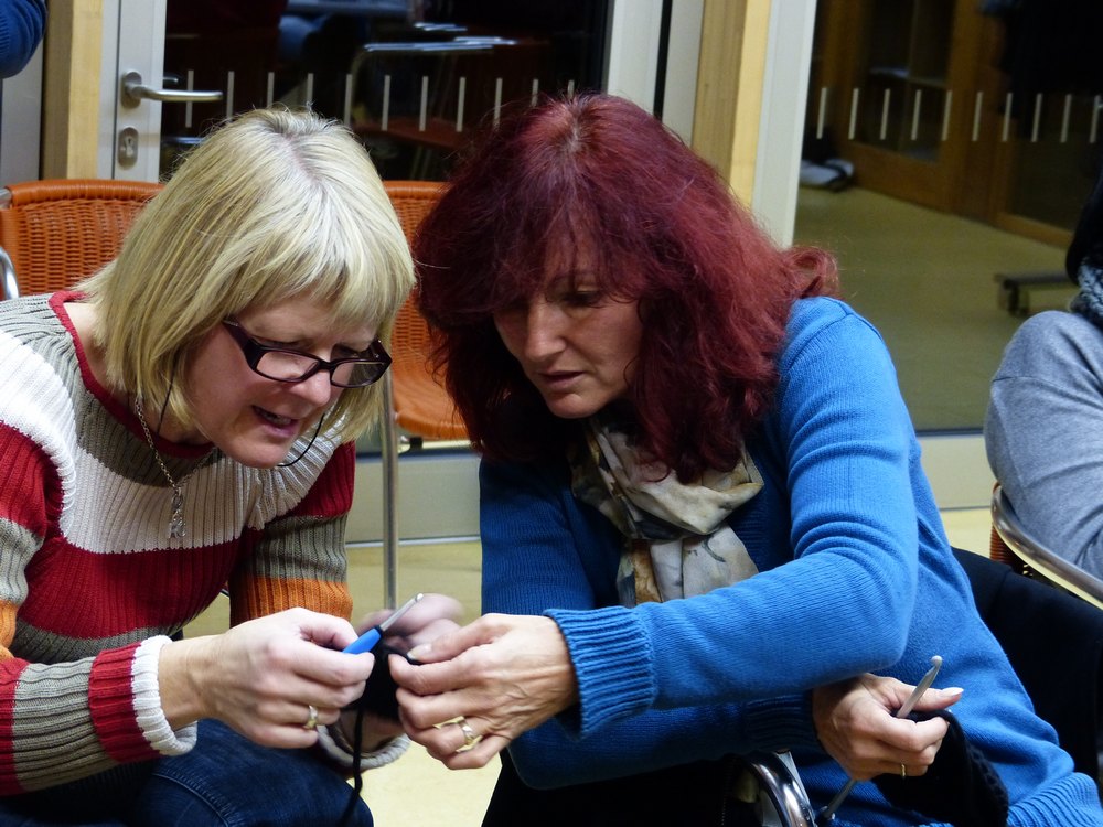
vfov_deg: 18.2
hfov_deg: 24.1
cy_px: 414
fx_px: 2581
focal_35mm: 81
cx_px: 552
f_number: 2.8
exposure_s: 1/13
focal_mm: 14.5
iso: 400
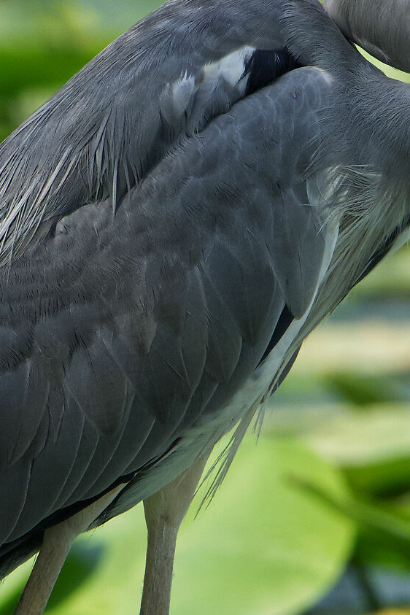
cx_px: 241
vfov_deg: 0.8
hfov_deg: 0.6
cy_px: 295
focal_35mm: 2484
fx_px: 42432
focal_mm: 582
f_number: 8
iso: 640
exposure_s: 1/1000
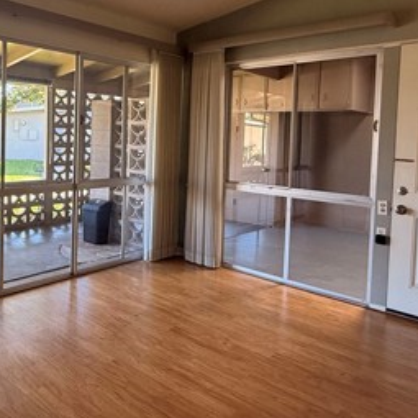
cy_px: 156
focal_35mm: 31
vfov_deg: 52.0
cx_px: 141
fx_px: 424
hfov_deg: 51.6
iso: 125
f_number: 2.2
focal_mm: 2.22
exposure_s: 1/120
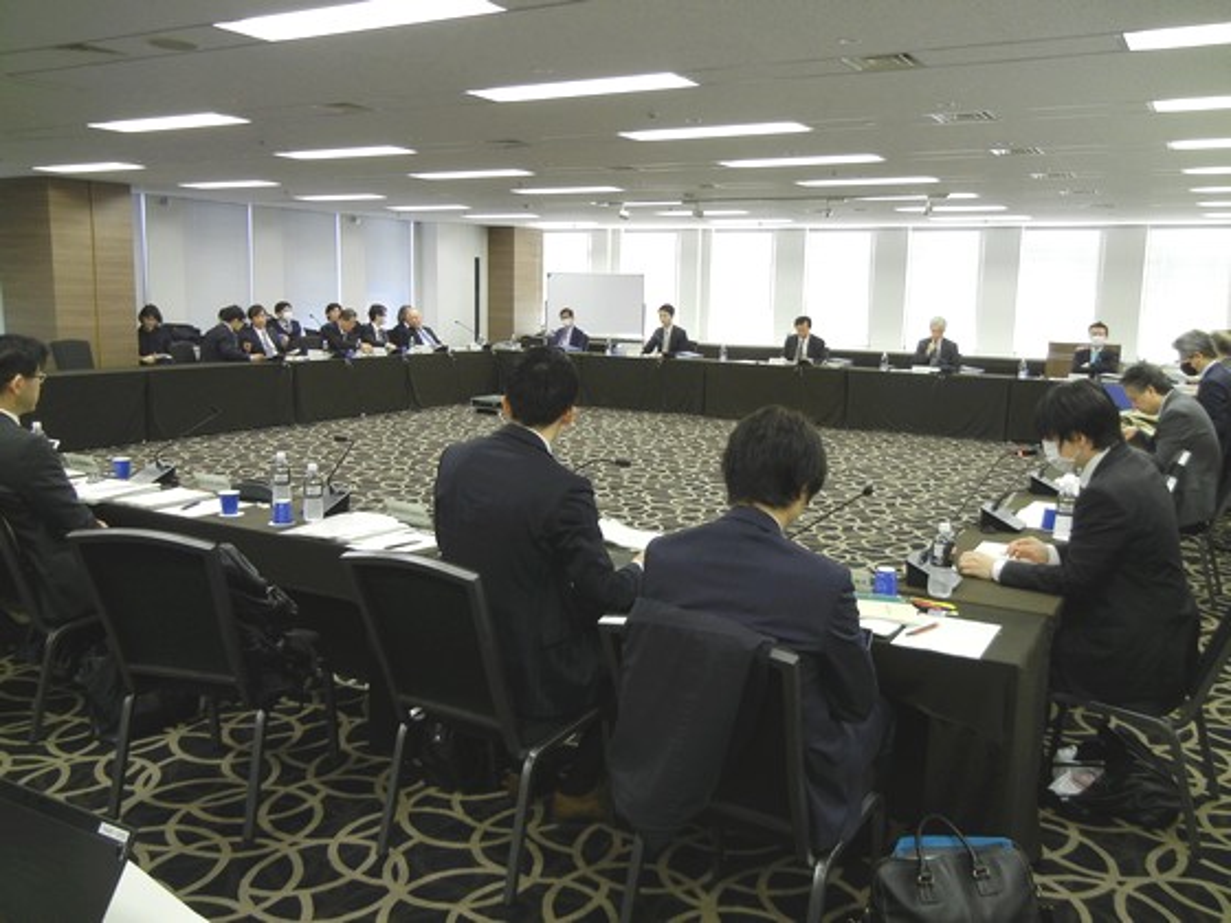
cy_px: 462
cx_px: 616
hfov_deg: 60.0
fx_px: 1067
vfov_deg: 46.8
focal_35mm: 30
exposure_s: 1/30
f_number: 3.5
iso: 279
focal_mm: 5.4
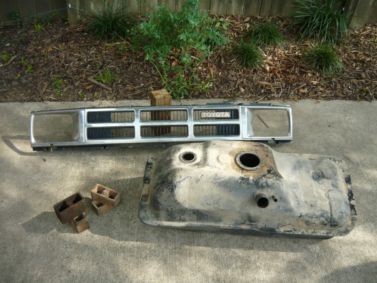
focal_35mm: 33
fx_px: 359
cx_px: 188
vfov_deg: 42.9
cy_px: 142
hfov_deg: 55.4
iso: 100
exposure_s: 1/320
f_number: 2.8
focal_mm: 5.5
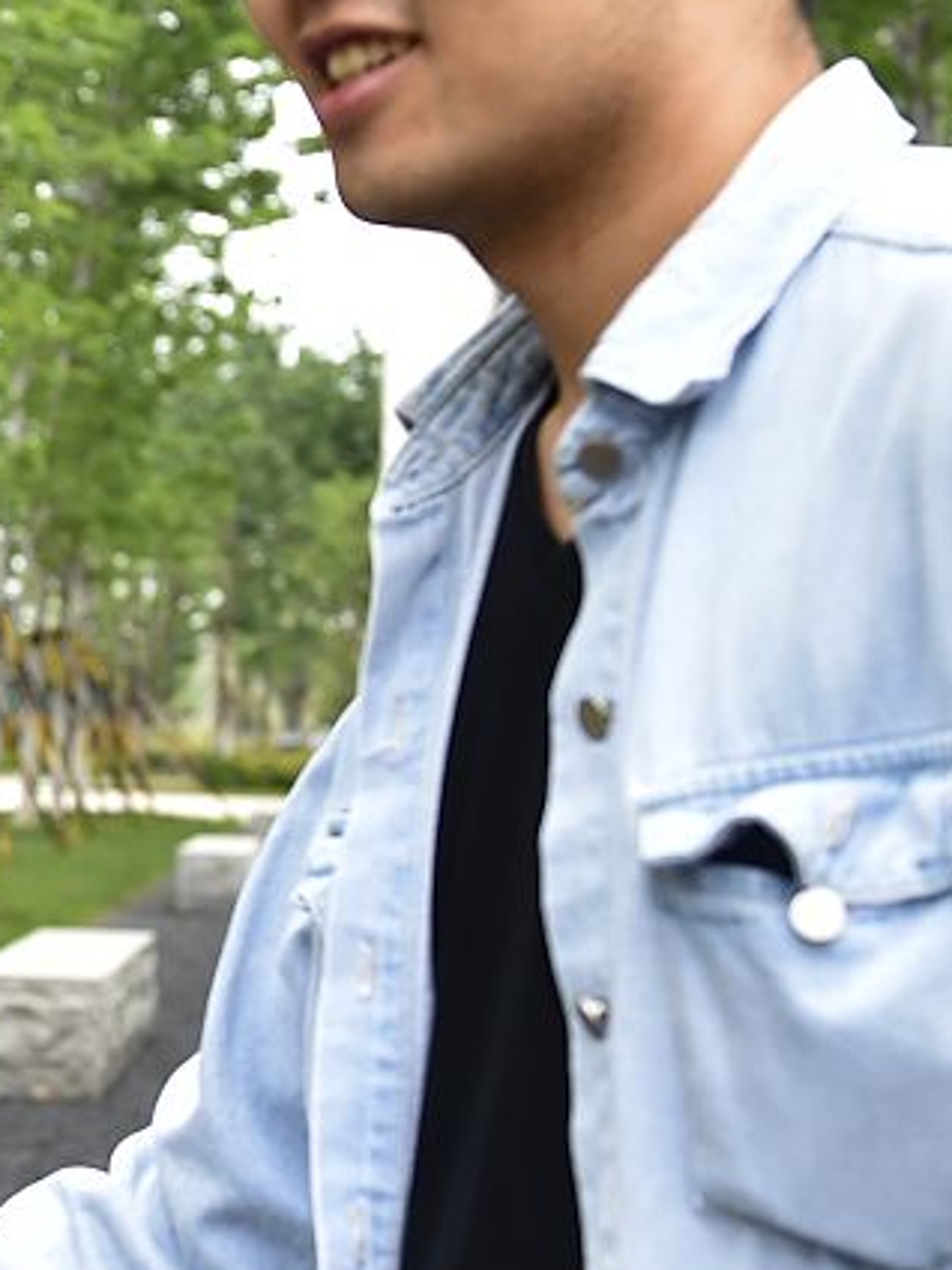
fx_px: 3594
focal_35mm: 98
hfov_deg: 14.4
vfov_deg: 20.0
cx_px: -299
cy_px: 595
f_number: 3.5
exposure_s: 1/125
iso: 400
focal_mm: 36
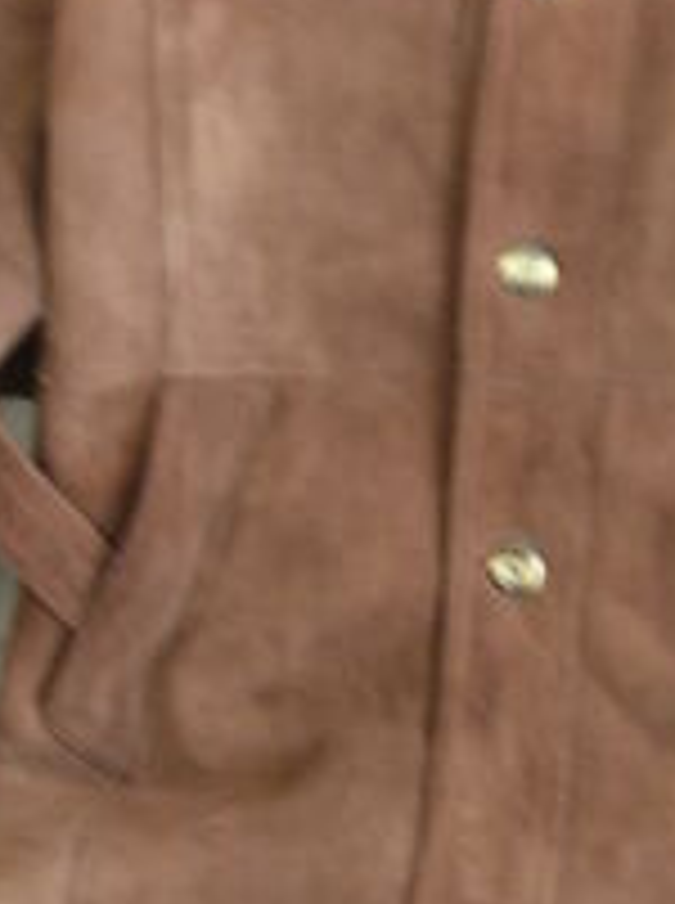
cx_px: 522
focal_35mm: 115
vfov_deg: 17.1
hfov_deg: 12.8
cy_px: 517
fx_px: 3000
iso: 50
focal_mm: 6
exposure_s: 1/9.4
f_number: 2.7
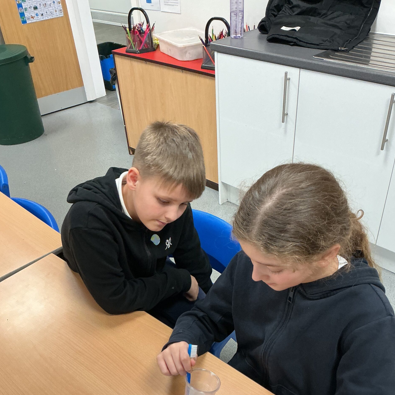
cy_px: 269
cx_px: 201
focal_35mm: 35
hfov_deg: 47.2
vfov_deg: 46.4
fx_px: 452
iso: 125
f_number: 1.8
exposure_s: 1/60
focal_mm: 3
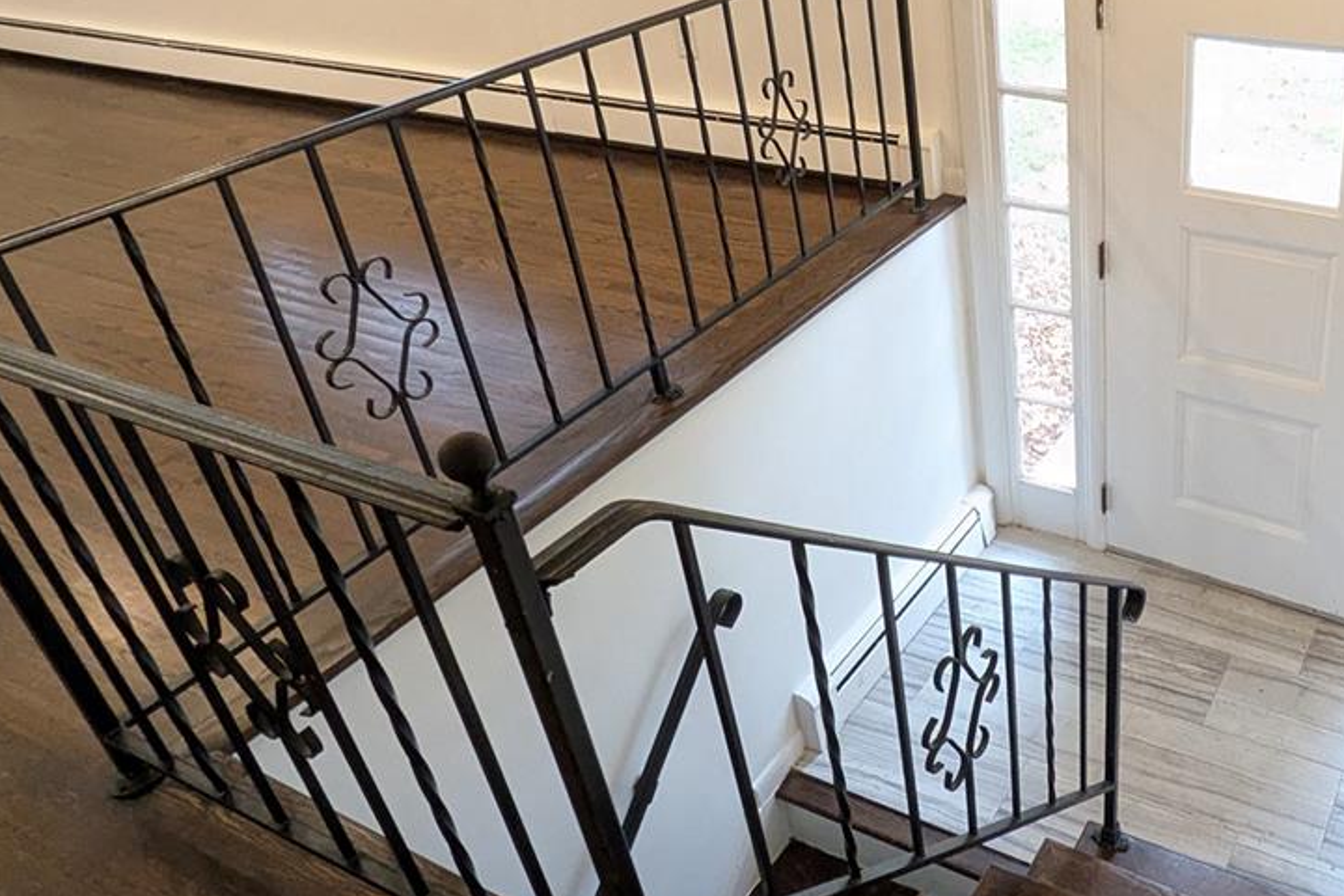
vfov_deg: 42.1
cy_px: 346
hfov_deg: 56.9
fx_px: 1157
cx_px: 1027
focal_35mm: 31
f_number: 2.2
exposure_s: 1/60
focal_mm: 1.83
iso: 356
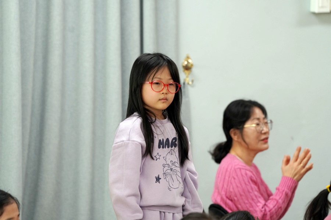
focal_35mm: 200
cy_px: 110
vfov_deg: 6.9
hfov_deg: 10.3
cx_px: 166
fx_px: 1839
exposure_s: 1/250
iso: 2000
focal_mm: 200
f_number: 4
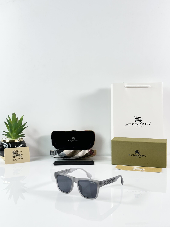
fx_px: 314
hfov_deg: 30.3
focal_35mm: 48
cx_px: 85
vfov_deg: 39.7
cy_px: 114
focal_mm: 6.86
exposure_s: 1/100
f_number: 1.78
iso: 80
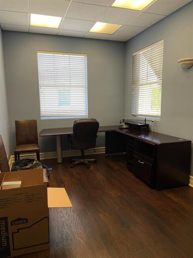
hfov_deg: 53.1
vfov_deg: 67.3
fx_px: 193
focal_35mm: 26
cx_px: 96
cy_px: 129
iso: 50
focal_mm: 4.2
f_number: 1.6
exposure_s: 1/120
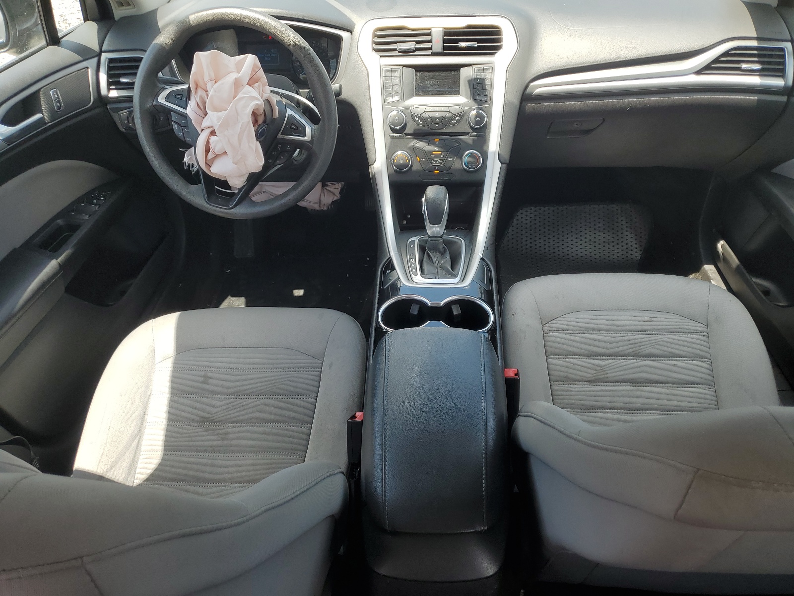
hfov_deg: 67.3
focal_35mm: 26
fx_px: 596
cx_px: 397
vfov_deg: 53.1
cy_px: 298
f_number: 1.5
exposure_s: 1/526
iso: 50
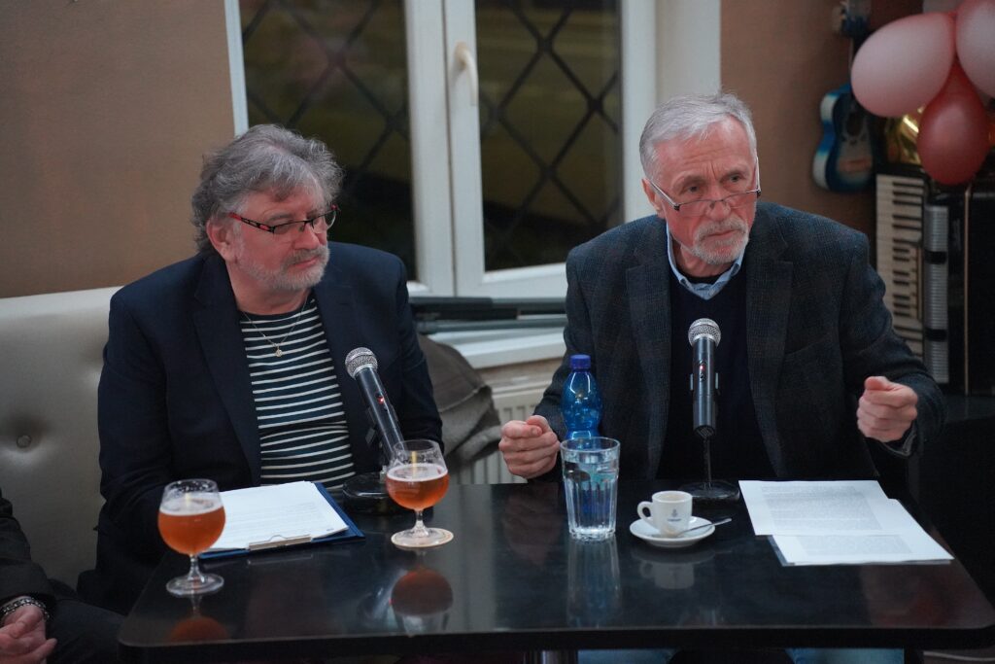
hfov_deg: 27.0
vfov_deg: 18.2
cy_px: 332
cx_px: 498
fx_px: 2073
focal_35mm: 75
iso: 12800
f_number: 3.2
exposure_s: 1/160
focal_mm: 75
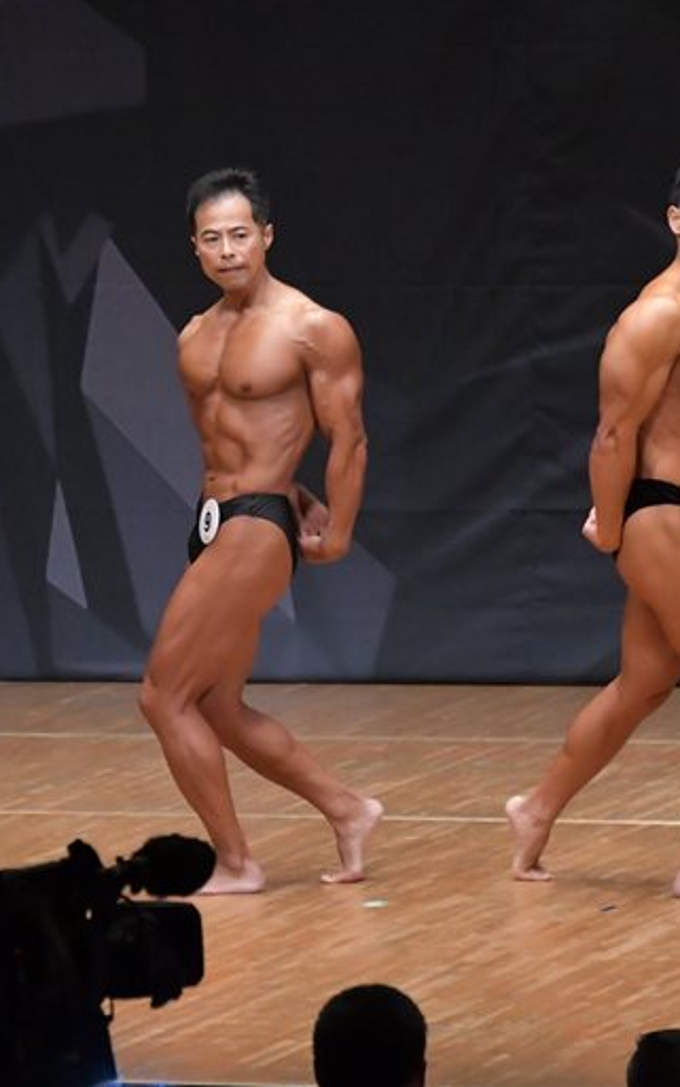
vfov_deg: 6.1
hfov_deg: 3.8
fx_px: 10251
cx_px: -79
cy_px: 545
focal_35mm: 346
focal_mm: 150
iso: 6400
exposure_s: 1/400
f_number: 5.6
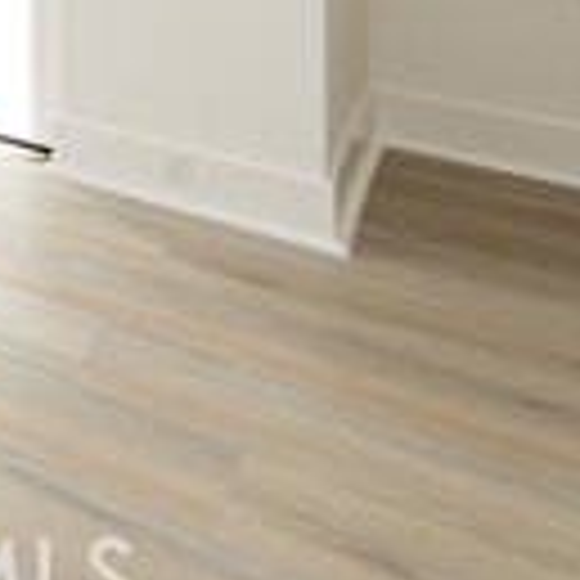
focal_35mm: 59
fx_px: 1118
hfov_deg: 16.7
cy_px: -315
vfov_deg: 22.9
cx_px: -710
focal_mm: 14
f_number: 6.3
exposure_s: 1/160
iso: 100
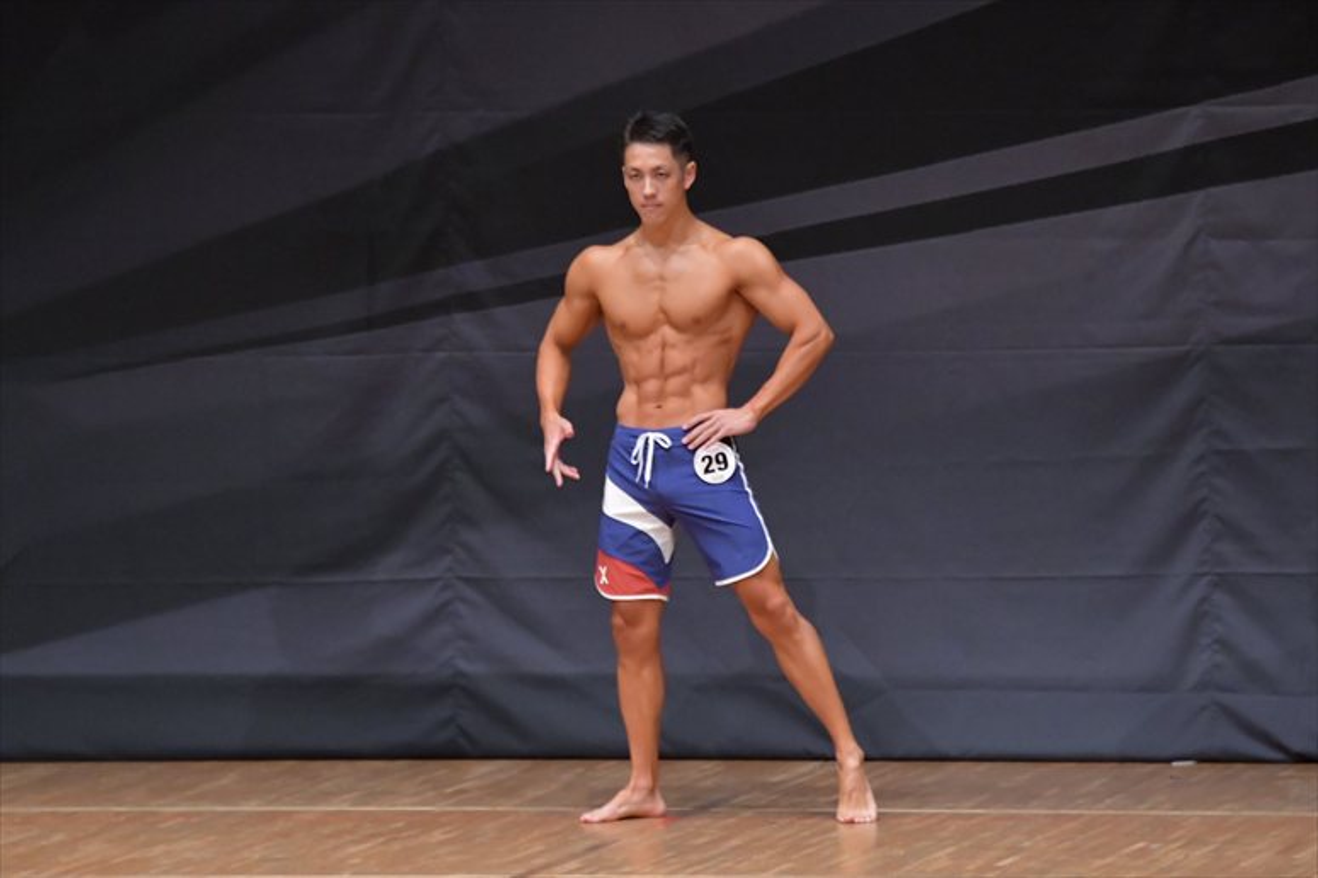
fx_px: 10429
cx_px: 659
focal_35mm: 285
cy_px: 439
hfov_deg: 7.2
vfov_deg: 4.8
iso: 6400
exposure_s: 1/400
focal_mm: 190
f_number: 5.6
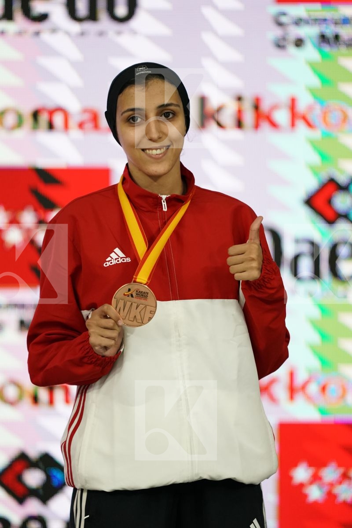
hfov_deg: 3.4
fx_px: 5866
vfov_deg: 5.2
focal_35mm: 400
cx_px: 176
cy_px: 264
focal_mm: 400
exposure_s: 1/500
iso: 4000
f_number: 2.8
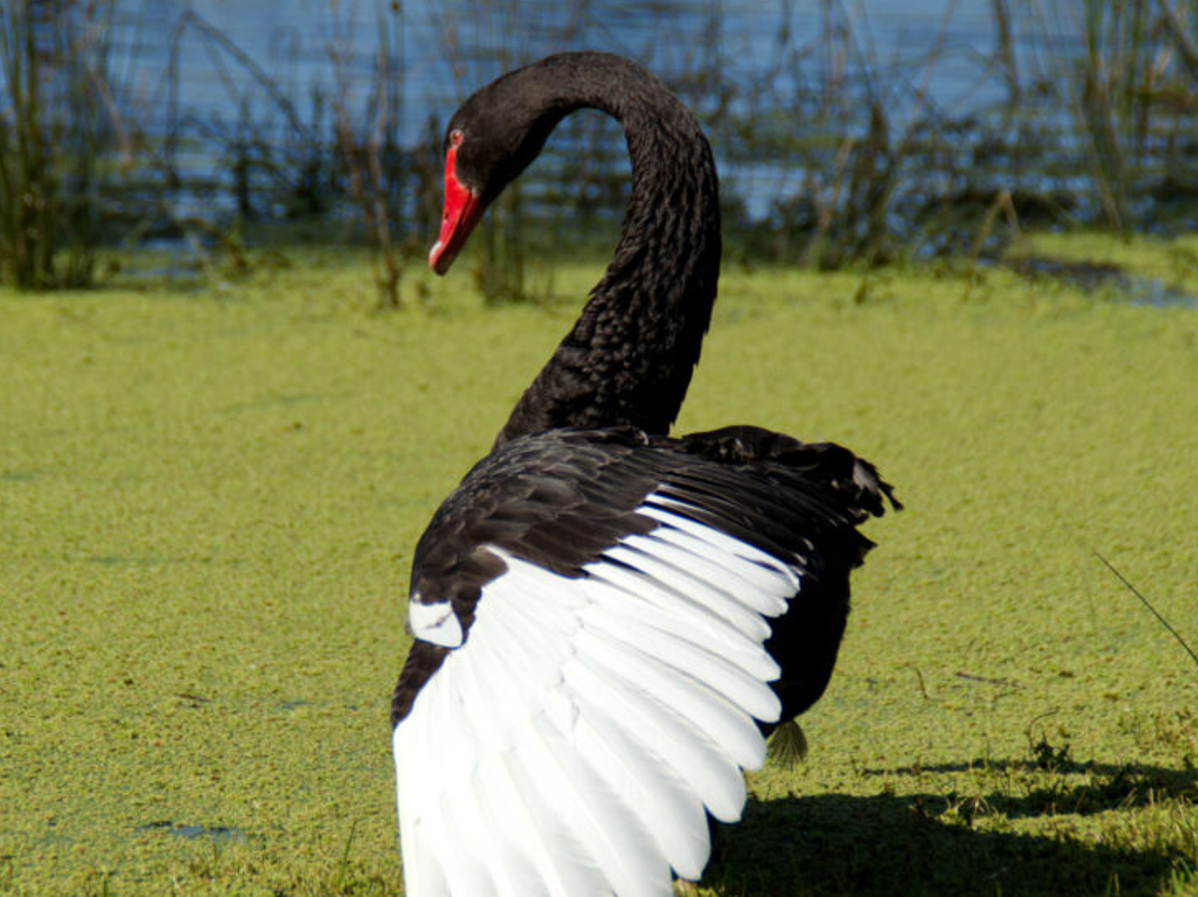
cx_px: 571
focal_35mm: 244
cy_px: 525
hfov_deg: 8.1
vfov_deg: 6.1
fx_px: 8442
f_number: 8
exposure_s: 1/800
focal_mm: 120
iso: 200
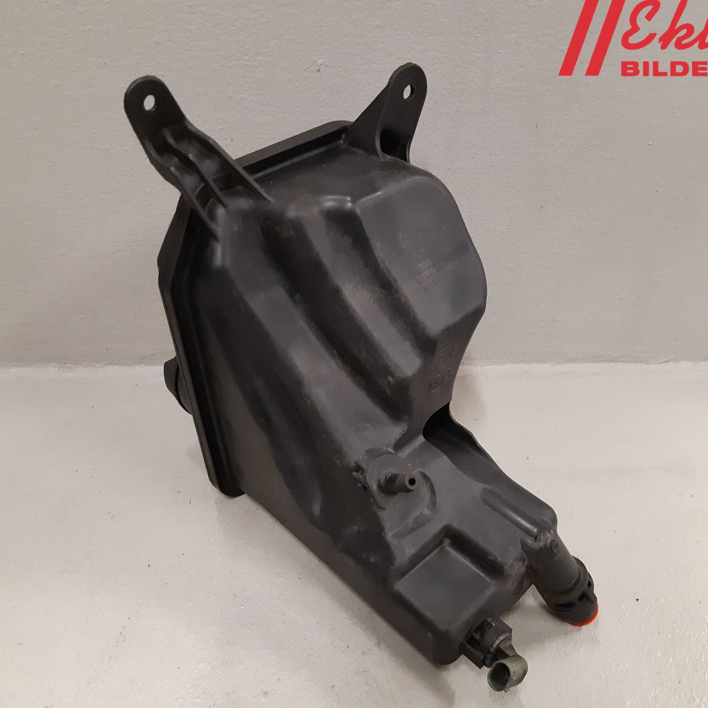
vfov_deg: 52.5
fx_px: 717
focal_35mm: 31
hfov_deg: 52.5
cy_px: 355
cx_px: 367
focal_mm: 3.93
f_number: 1.7
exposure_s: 1/50
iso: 320
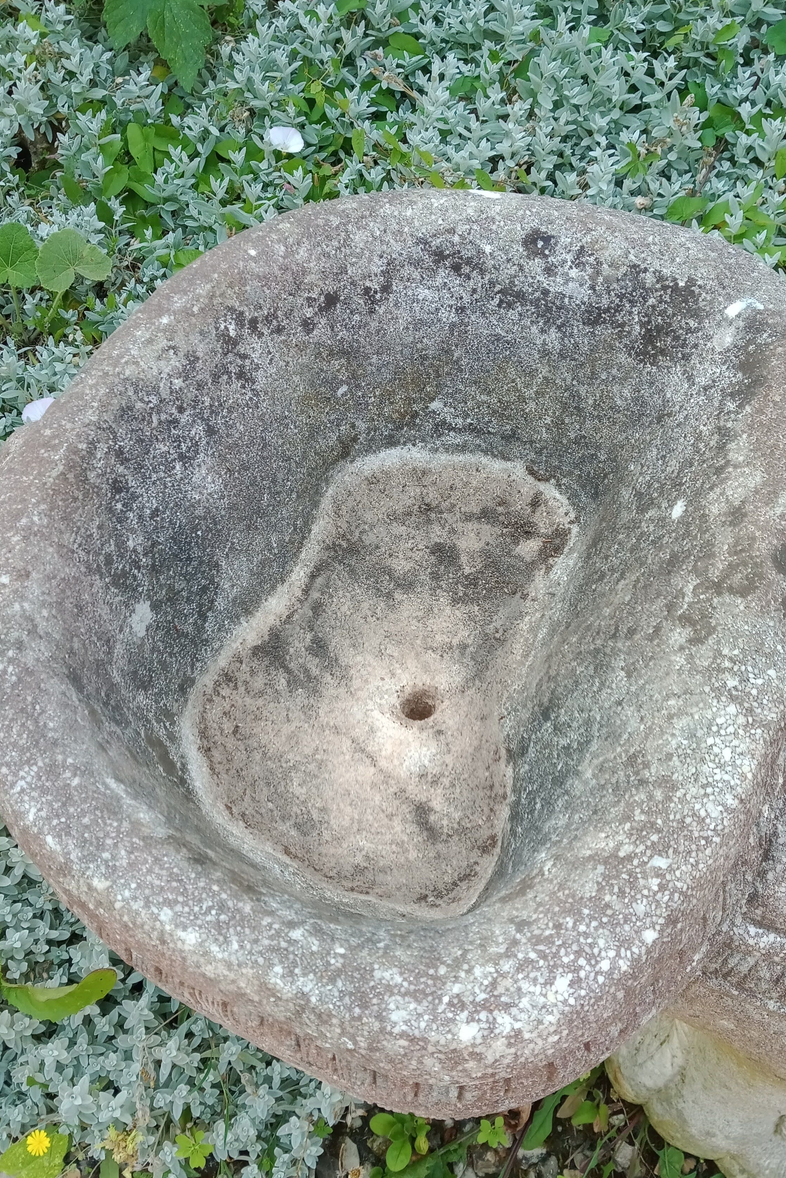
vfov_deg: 54.4
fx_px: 1146
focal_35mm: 35
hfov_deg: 37.8
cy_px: 590
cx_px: 420
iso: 111
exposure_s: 1/139
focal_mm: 3.54
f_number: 2
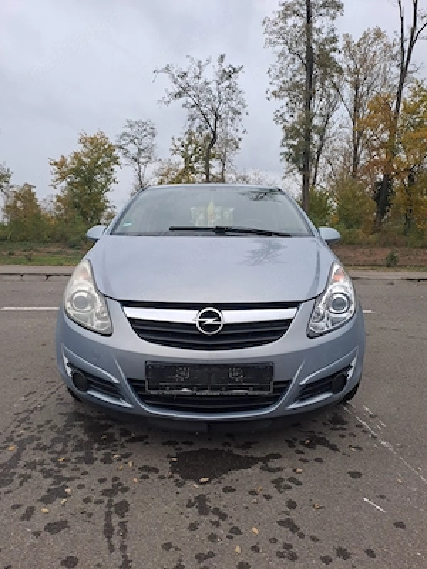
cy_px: 284
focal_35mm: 25
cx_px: 214
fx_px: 411
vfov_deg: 69.4
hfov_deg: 54.9
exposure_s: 1/60.2
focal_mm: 4.65
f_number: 1.8
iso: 64
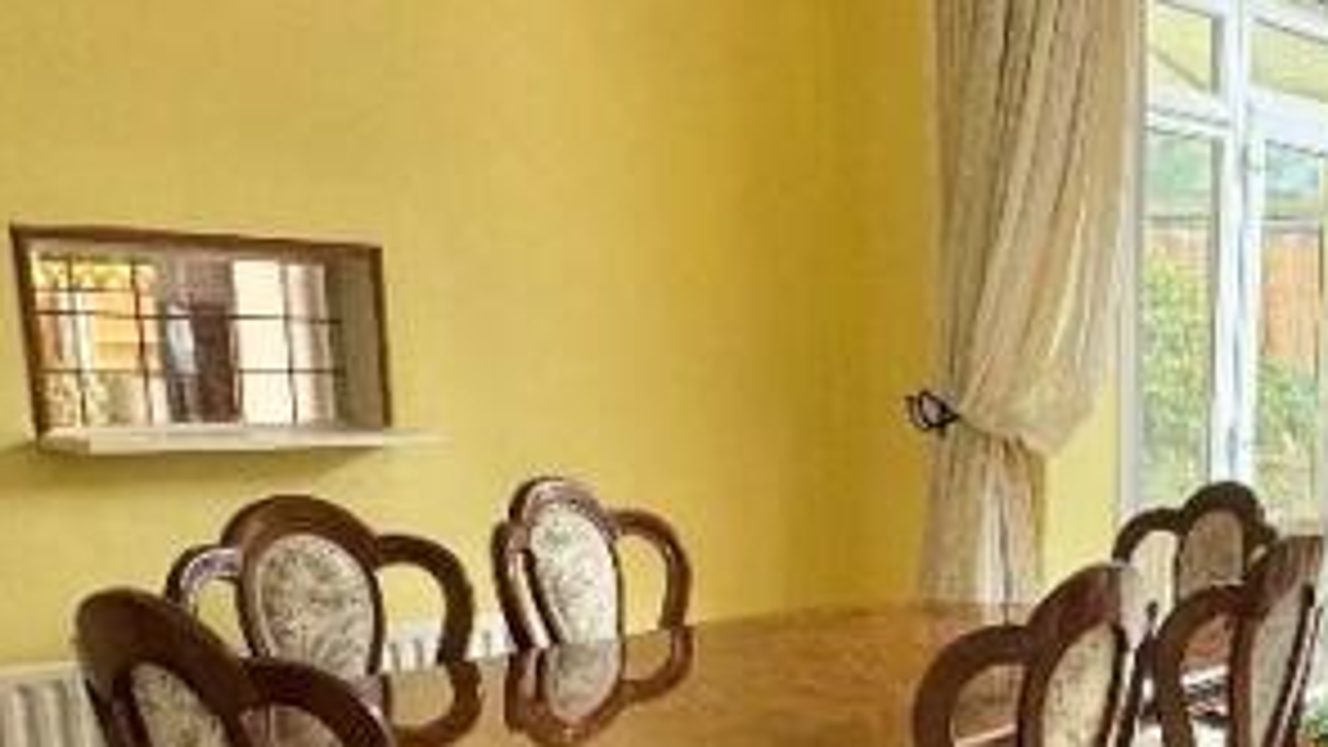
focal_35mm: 53
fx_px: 1866
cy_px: 788
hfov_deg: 35.5
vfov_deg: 21.6
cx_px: 1319
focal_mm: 2.22
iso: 40
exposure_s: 1/161
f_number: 2.2
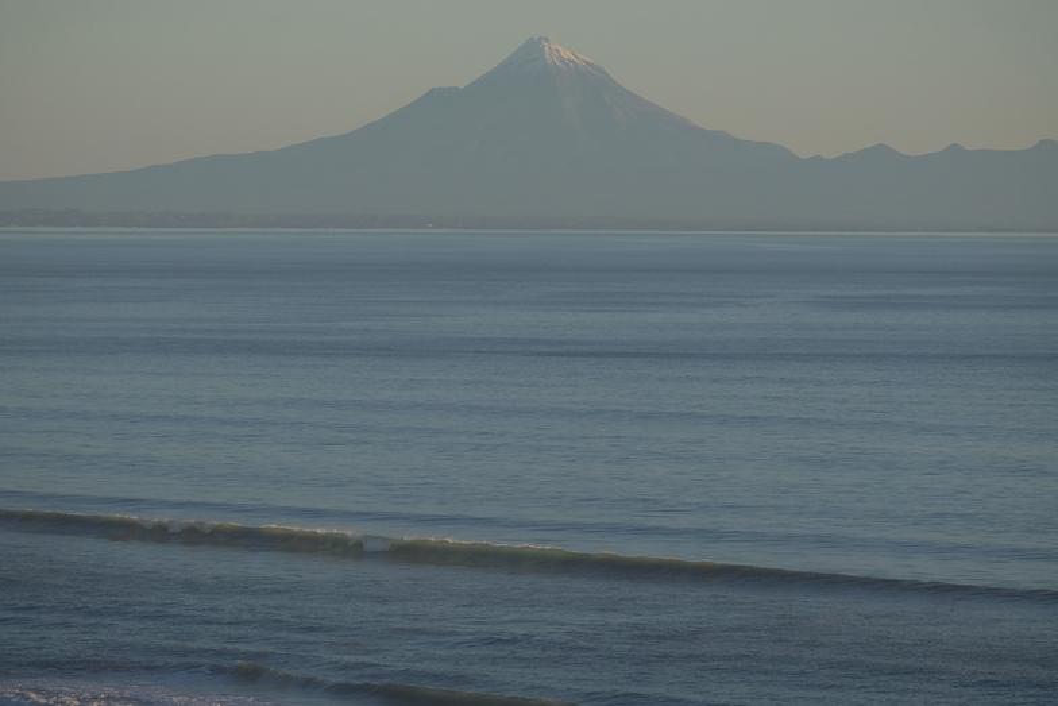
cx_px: 529
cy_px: 353
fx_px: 7554
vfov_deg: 5.3
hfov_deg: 8.0
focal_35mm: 257
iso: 500
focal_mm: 171.6
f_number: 6.4
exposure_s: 1/1000
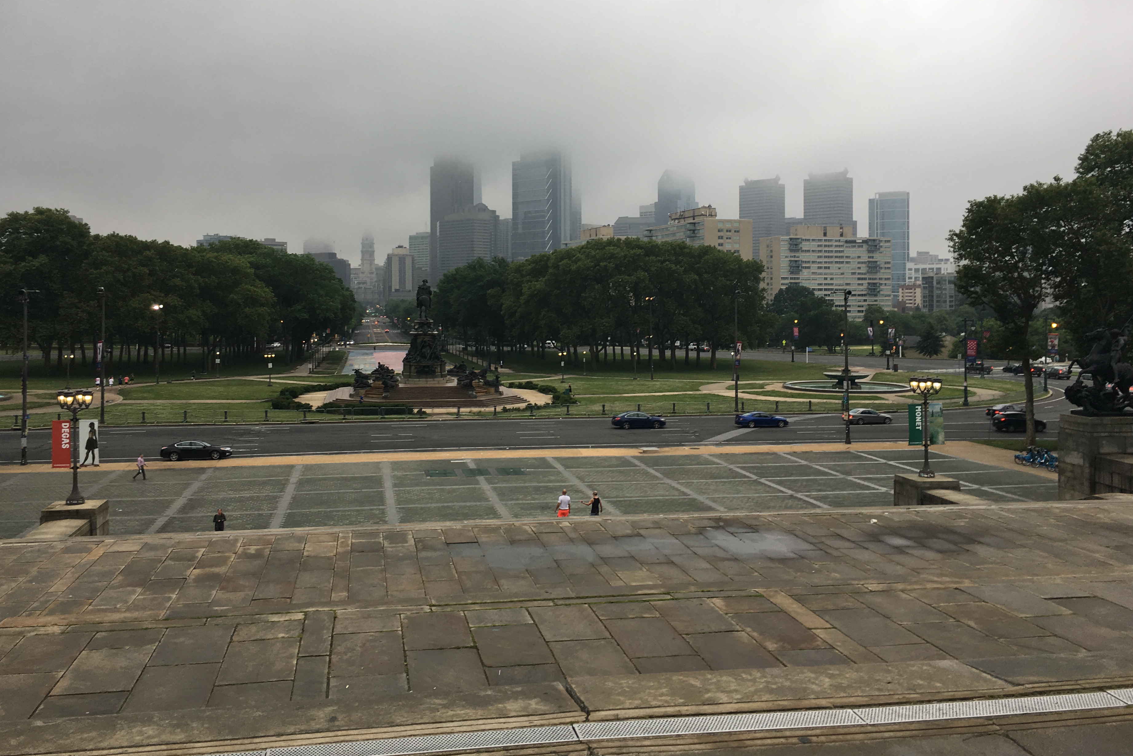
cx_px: 541
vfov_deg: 39.8
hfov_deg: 57.2
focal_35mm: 33
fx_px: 1039
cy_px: 296
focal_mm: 4.15
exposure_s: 1/127
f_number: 2.2
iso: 25
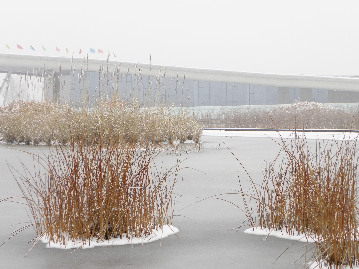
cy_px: 147
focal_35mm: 78
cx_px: 191
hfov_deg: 25.0
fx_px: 809
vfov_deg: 18.9
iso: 64
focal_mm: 11.8
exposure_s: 1/240
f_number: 4
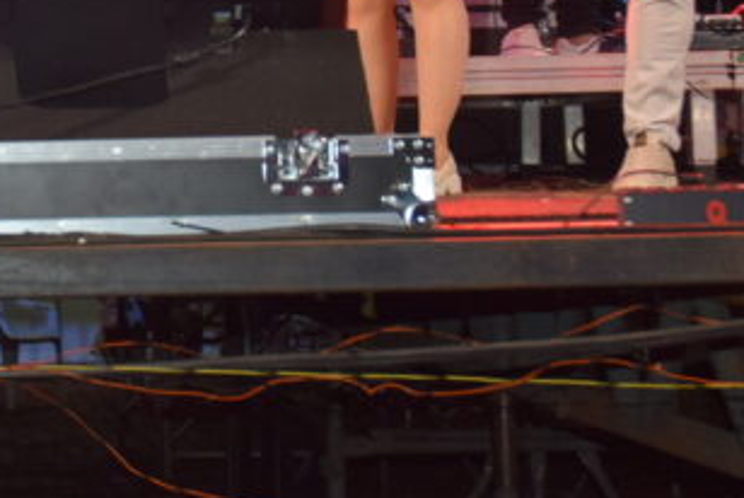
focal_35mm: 125
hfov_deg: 15.9
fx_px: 2579
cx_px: -106
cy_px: -99
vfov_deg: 10.8
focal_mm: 25
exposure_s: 1/100
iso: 800
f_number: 5.6
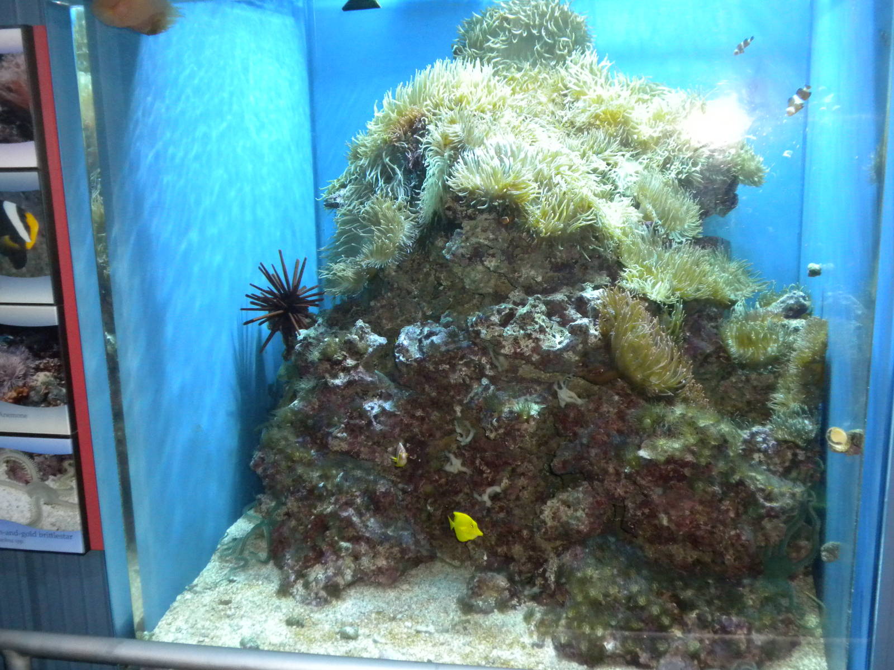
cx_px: 447
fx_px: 956
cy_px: 335
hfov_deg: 50.1
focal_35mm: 37
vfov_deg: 38.7
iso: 400
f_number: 3.5
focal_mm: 6.6
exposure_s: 1/30
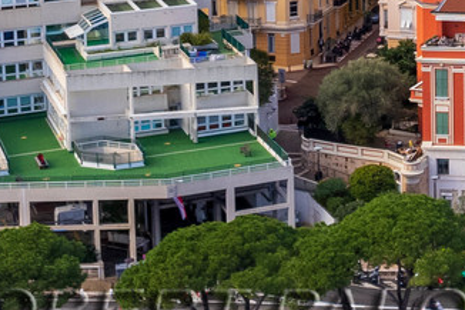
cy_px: -24
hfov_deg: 18.1
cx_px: 541
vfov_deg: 12.5
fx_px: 1394
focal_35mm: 108
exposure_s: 1/40
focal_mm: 8.4
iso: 200
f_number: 2.8
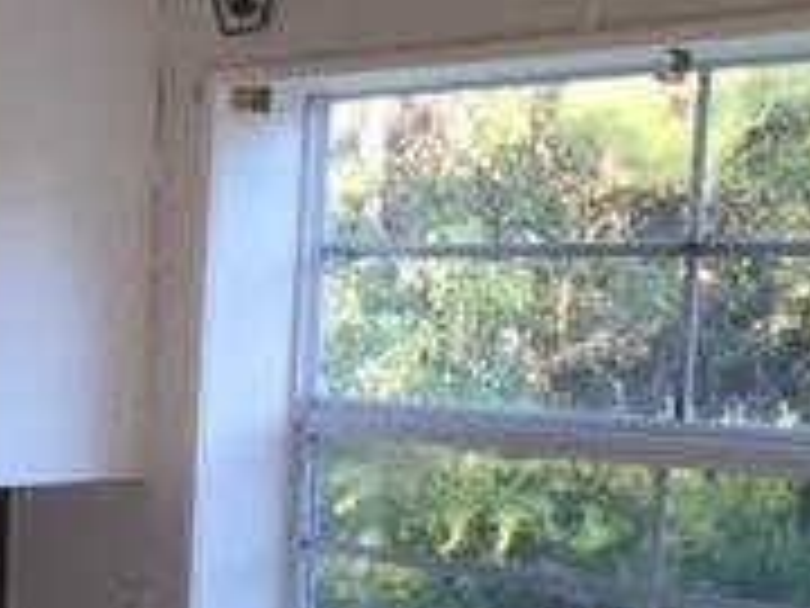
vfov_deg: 14.0
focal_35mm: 103
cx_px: -360
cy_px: 680
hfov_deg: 17.4
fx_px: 2410
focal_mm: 4.15
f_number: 2.2
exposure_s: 1/30
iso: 32
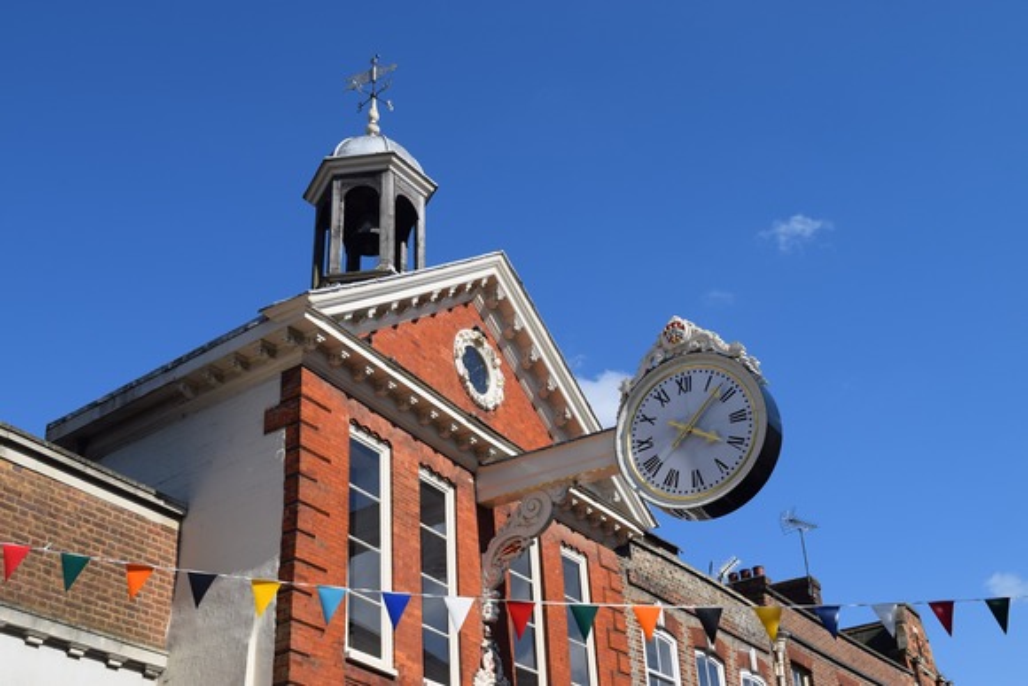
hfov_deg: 45.0
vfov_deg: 30.9
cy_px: 343
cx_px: 514
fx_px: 1242
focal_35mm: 44
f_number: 10
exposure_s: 1/400
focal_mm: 29
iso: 200
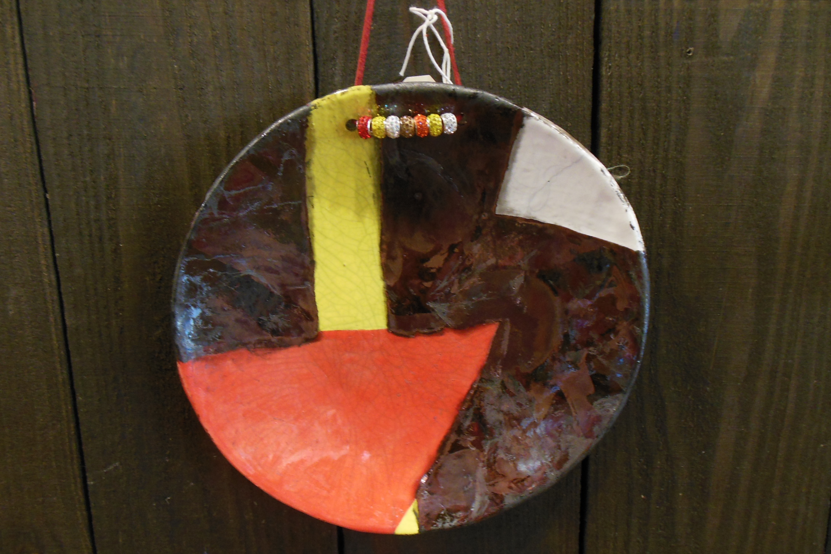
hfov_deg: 67.4
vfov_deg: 47.8
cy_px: 314
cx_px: 420
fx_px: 623
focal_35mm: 27
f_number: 3.2
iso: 400
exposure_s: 1/10
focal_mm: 4.5
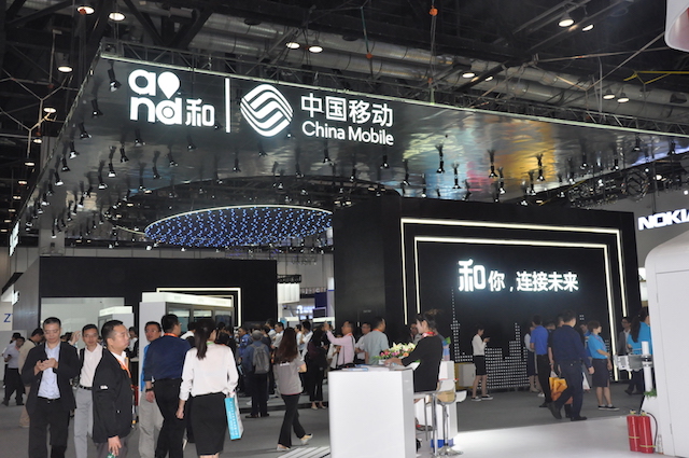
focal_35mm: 39
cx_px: 344
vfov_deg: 34.1
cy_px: 229
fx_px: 745
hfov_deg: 49.6
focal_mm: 26
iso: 1600
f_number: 8
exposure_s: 1/200
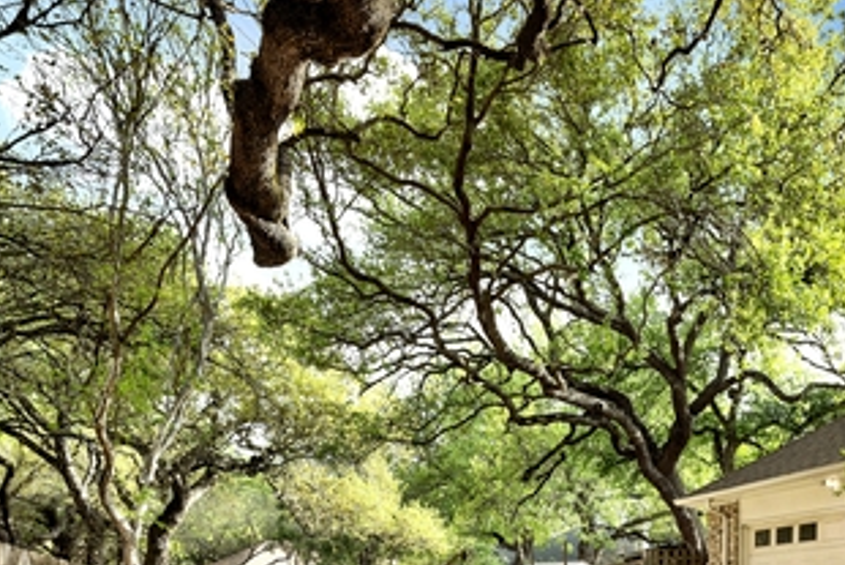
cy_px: 575
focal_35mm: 33
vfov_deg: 35.5
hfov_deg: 51.8
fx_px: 785
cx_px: 714
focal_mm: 16.2
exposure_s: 1/400
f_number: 8
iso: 100
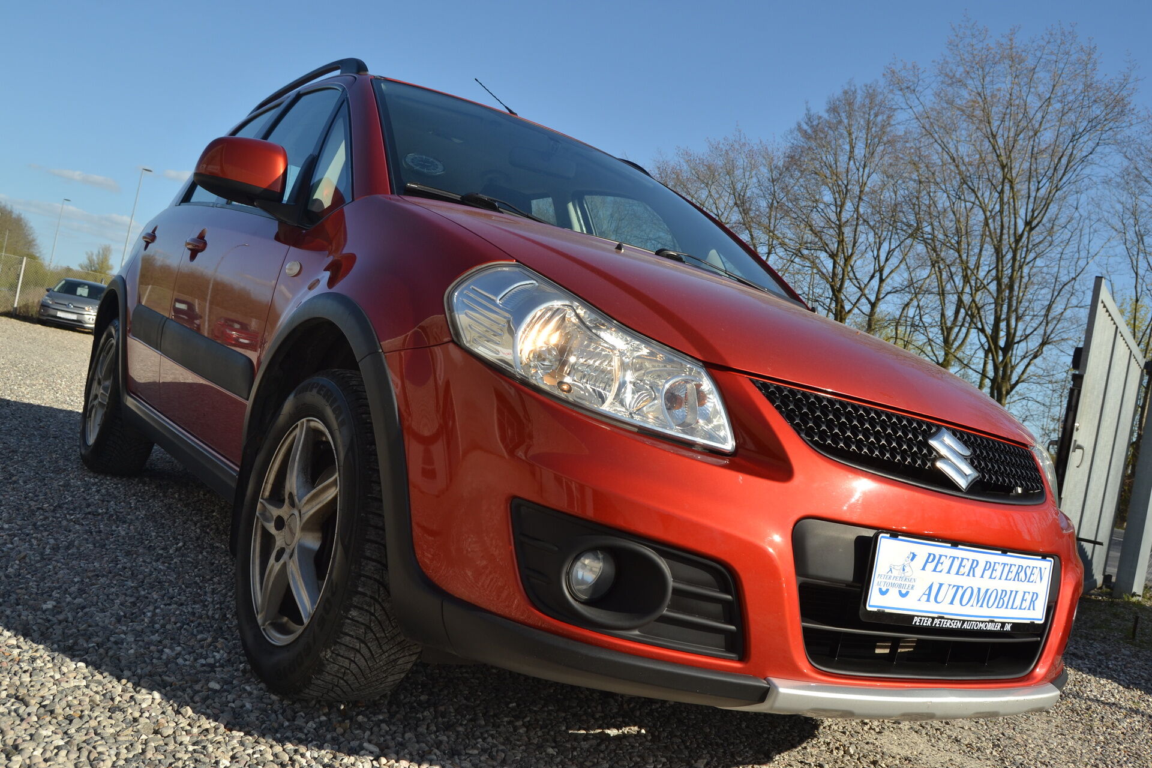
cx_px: 576
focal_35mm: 30
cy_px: 384
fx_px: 960
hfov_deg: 61.9
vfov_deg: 43.6
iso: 100
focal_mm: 20
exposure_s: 1/250
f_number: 8
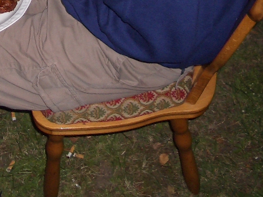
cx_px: 37
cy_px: -25
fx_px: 645
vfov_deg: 16.8
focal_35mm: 85
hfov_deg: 22.6
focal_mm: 5.8
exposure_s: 1/40
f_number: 2.6
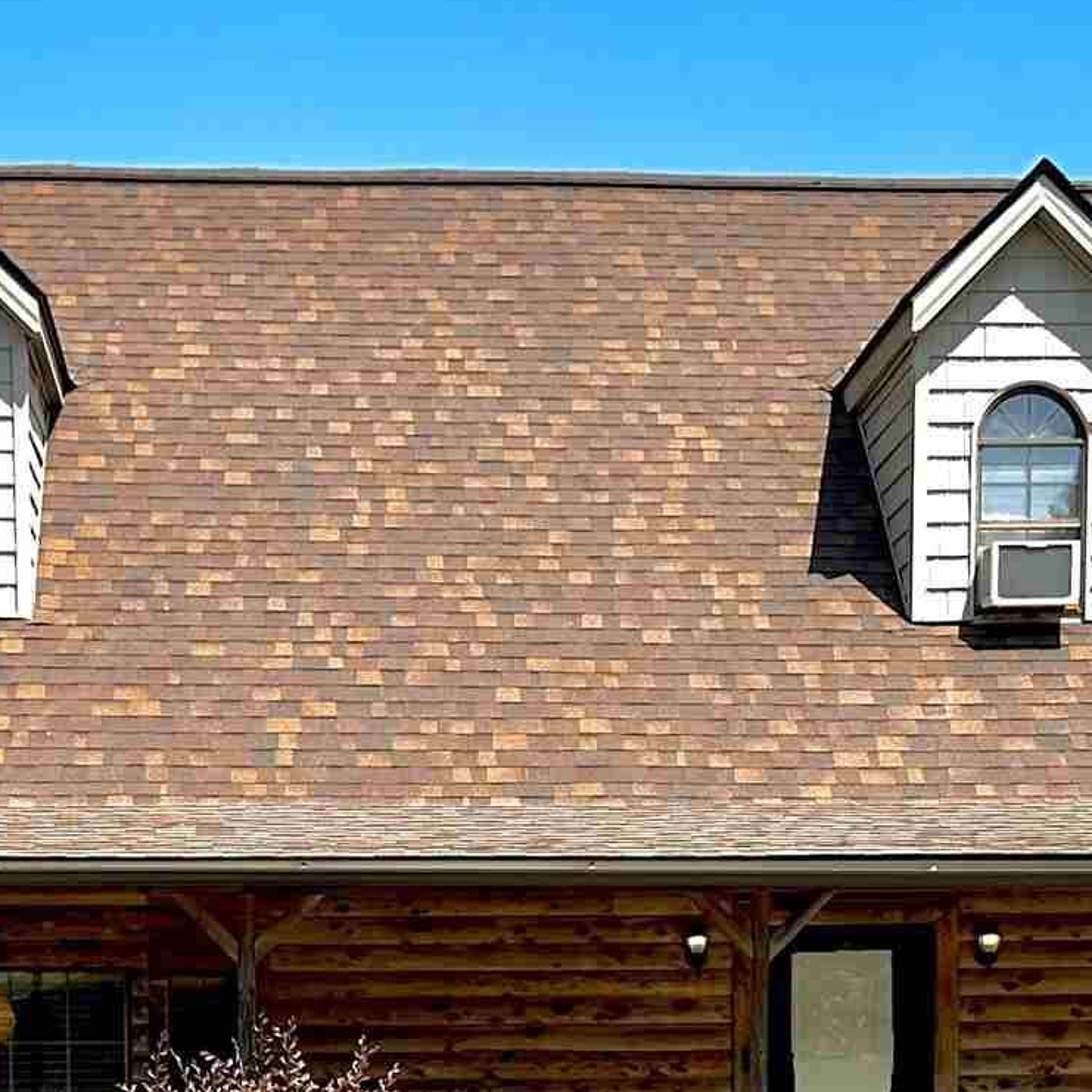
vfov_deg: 18.7
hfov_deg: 19.7
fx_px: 3141
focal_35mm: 88
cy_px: 1310
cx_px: 408
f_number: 1.78
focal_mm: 6.86
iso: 80
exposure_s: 1/3861
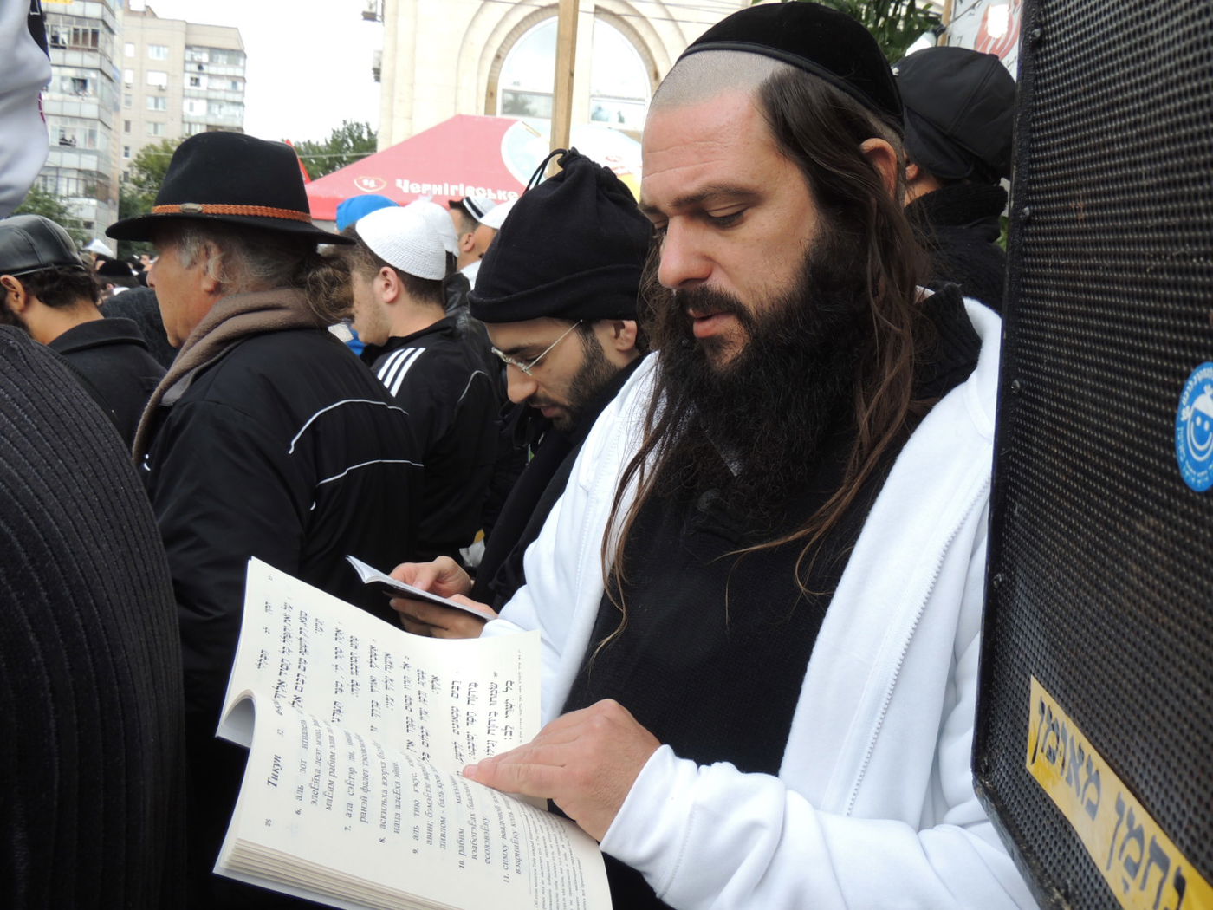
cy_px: 455
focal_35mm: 35
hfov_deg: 52.6
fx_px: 1226
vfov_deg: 40.7
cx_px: 606
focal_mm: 6.2
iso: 100
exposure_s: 1/250
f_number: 3.3
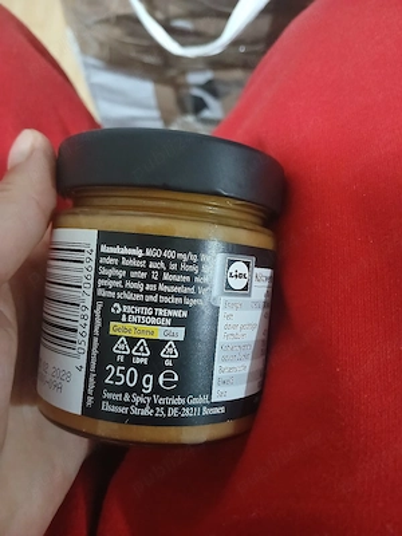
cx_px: 201
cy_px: 268
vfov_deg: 67.3
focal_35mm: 26
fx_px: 403
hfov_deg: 53.1
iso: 1000
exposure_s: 1/16.7
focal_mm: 3.98
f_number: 1.8
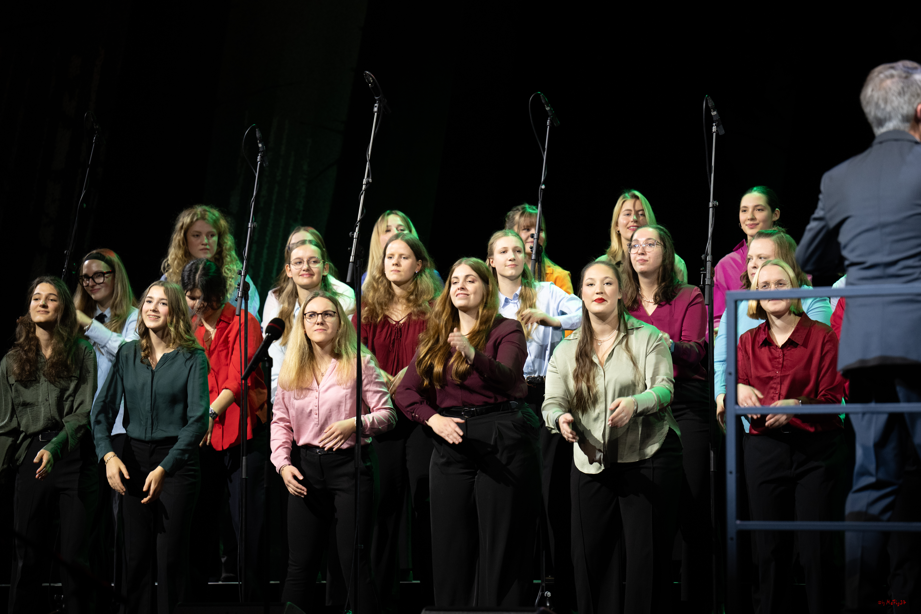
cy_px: 307
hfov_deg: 13.7
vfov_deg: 9.1
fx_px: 3837
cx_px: 460
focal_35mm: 150
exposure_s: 1/160
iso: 1000
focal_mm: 150
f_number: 3.5
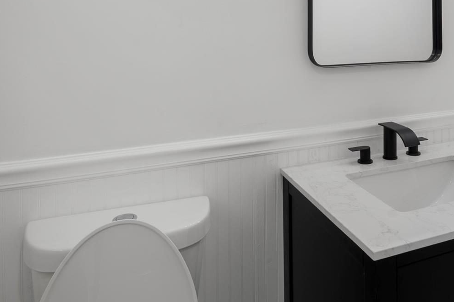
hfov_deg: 58.6
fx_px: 391
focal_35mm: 31
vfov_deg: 38.5
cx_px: 312
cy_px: 14
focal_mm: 10
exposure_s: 1/1.25
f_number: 11
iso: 100
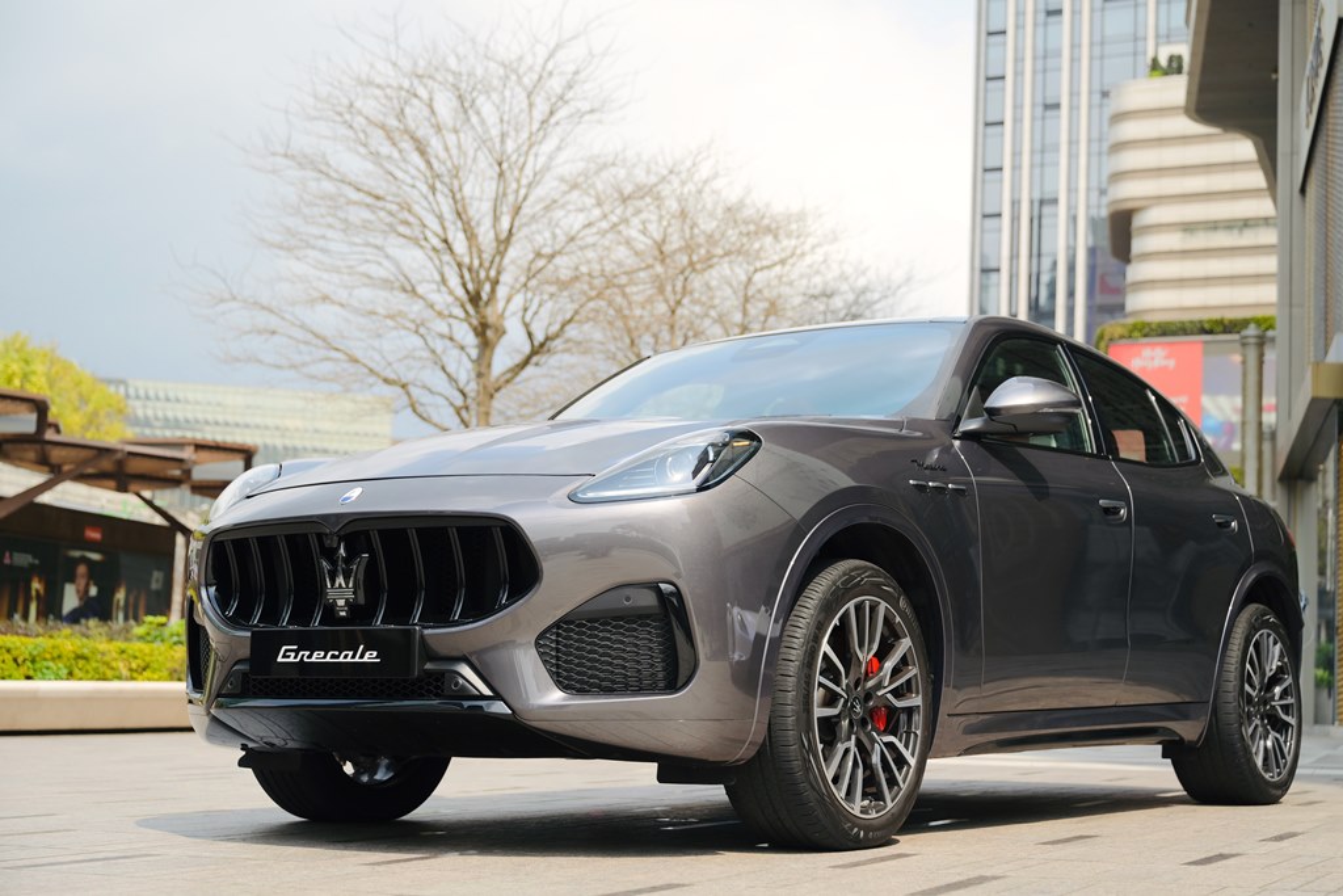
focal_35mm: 52
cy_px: 448
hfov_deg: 38.2
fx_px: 1940
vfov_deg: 26.0
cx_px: 672
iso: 250
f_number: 3.5
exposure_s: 1/2000
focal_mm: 52
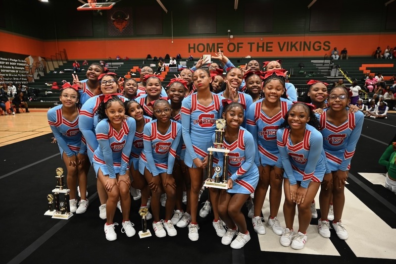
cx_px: 198
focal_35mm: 24
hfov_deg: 73.8
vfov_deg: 53.1
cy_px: 132
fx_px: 264
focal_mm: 24
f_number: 4
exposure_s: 1/200
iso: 800
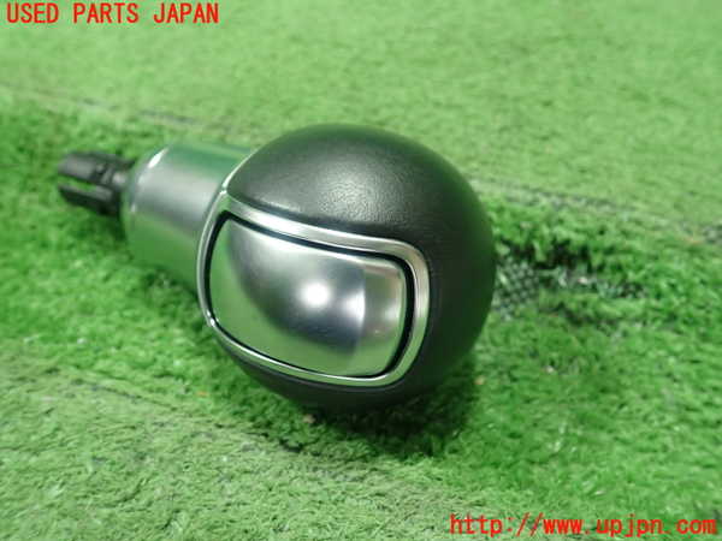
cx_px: 361
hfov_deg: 60.0
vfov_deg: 46.8
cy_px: 270
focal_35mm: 30
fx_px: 626
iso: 500
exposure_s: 1/125
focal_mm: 5.5
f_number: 2.3
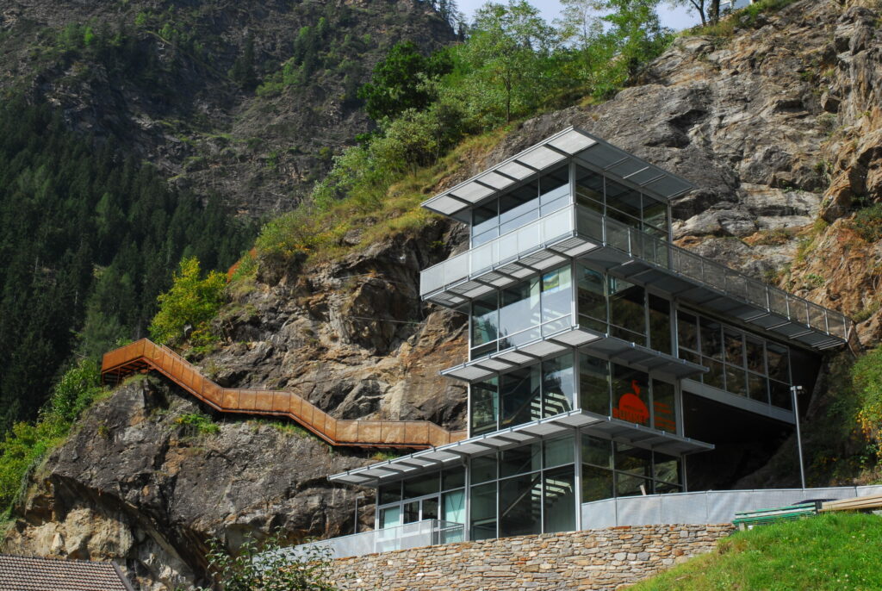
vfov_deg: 29.0
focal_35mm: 46
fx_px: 1141
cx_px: 441
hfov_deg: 42.3
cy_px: 296
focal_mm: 31
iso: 200
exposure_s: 1/125
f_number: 11
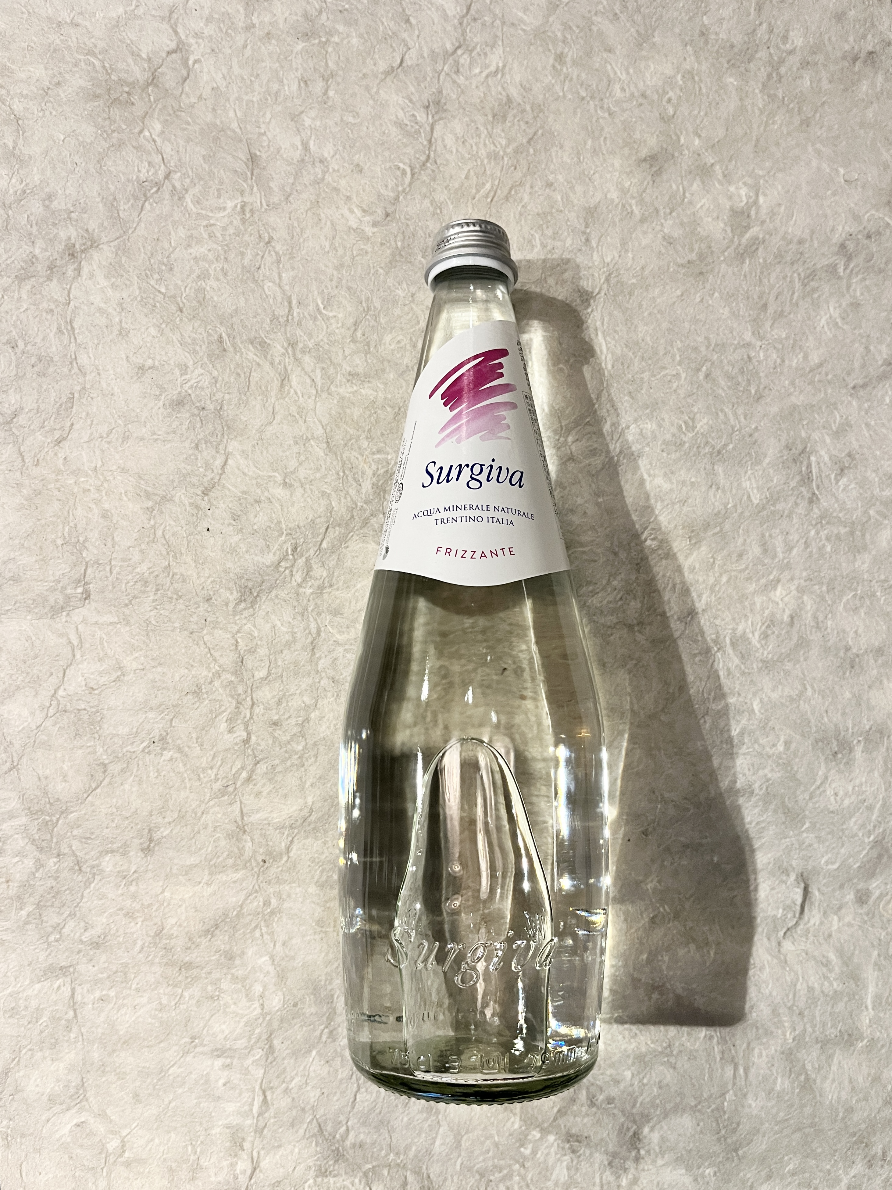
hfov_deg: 53.1
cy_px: 595
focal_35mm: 26
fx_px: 893
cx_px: 446
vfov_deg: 67.3
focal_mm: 5.1
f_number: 1.6
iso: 250
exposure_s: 1/50
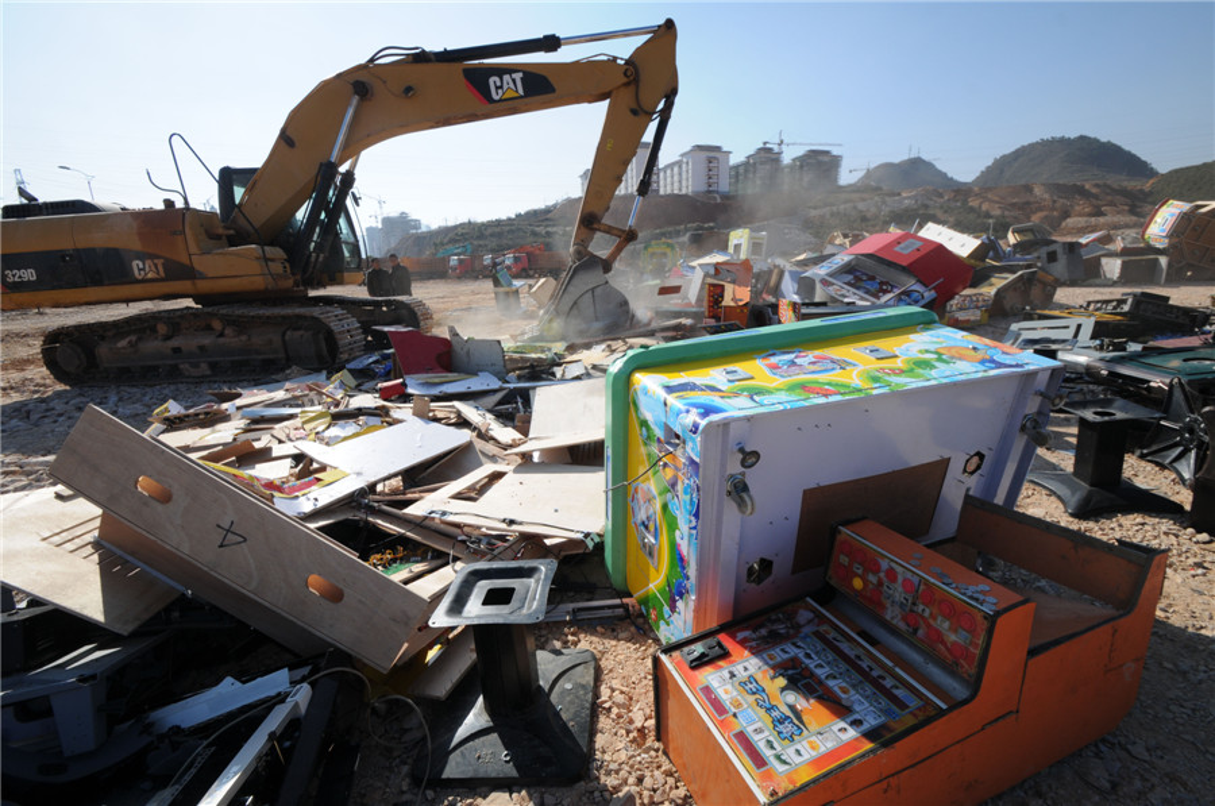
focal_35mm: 15
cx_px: 608
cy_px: 403
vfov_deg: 77.1
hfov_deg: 100.5
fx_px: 505
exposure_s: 1/400
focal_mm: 10
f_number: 8
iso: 200
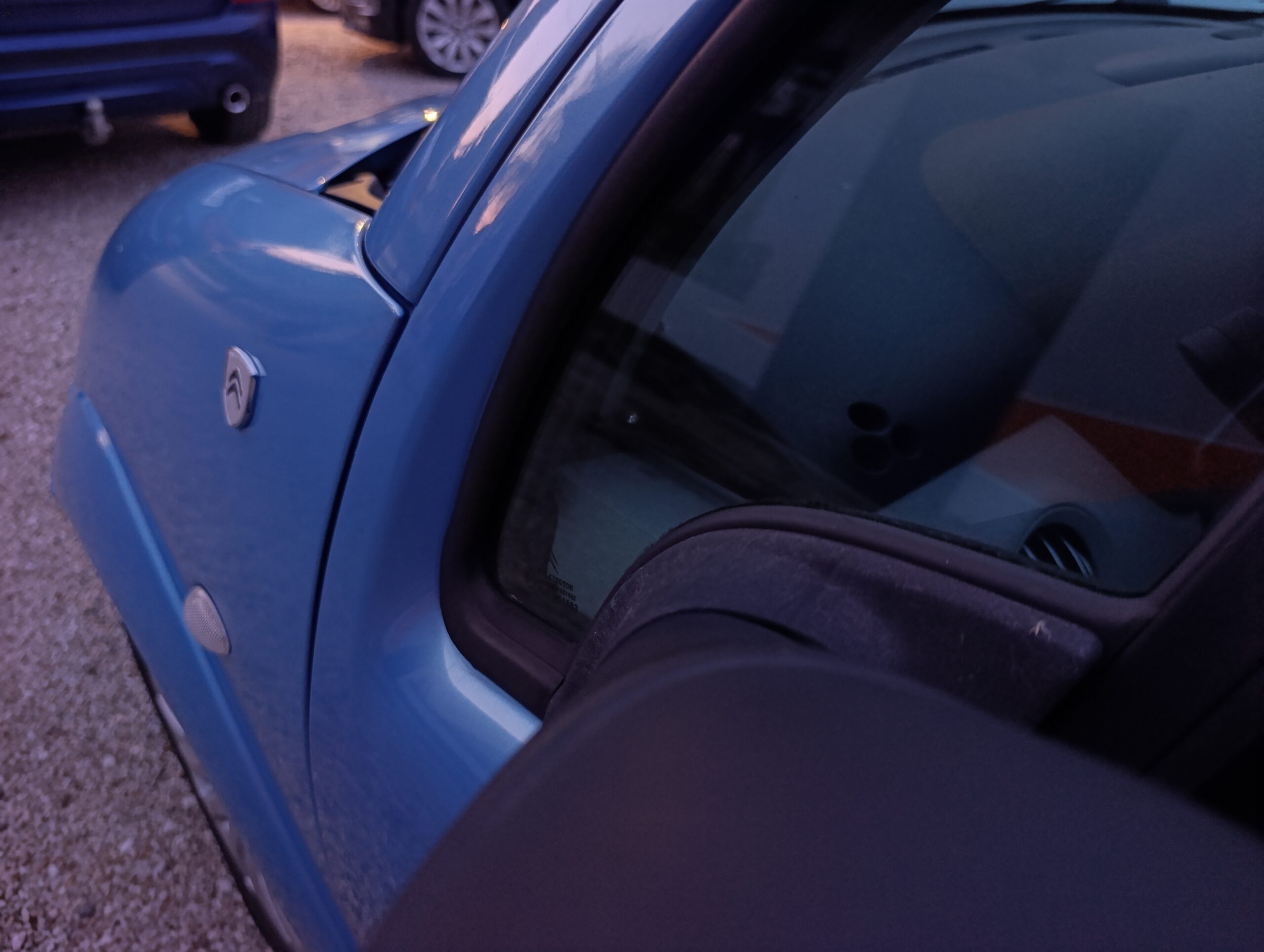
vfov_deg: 59.0
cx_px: 632
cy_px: 476
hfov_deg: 73.8
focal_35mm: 23
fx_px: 841
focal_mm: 6.14
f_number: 1.6
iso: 1250
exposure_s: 1/25
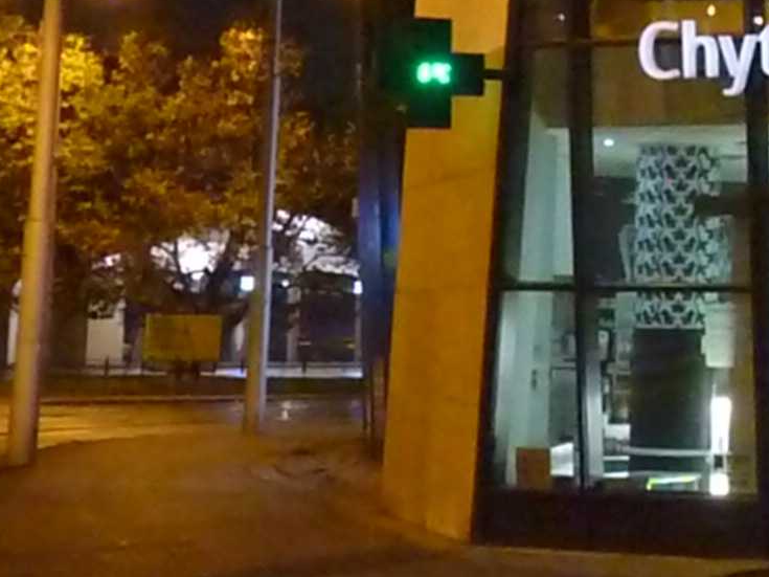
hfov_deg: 15.9
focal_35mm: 117
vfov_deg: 12.5
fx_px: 2599
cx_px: 1030
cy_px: 26
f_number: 3
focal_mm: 7.4
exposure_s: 1/20
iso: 3200
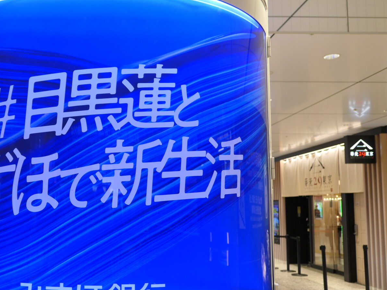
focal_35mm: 37
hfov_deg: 48.4
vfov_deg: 38.6
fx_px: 414
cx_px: 102
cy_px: 167
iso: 125
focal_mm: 8.8
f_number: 1.4
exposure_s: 1/80
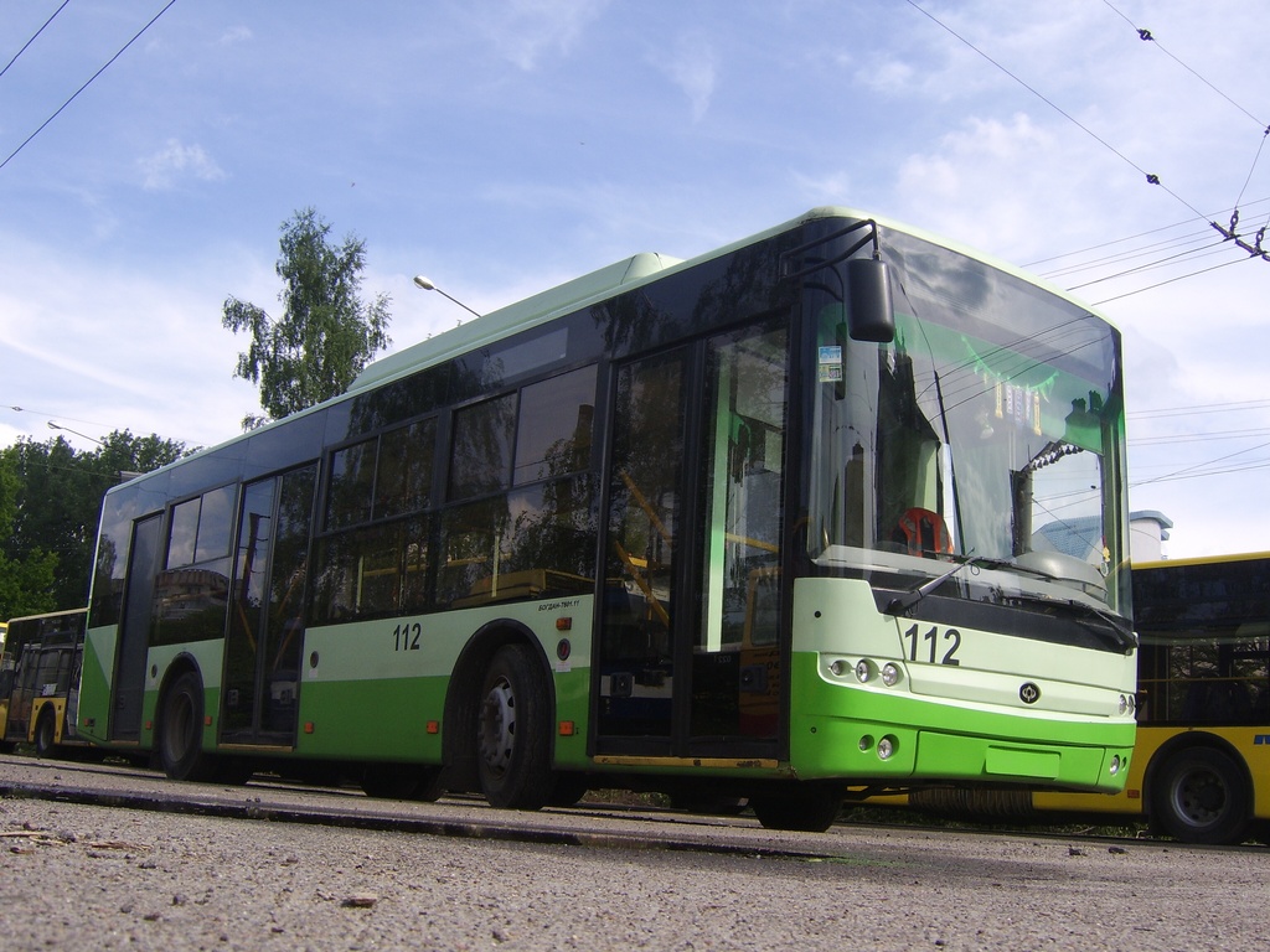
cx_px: 635
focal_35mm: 31
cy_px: 476
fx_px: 1137
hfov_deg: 58.4
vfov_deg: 45.4
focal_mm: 8.13
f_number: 6.7
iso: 71
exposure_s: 1/297
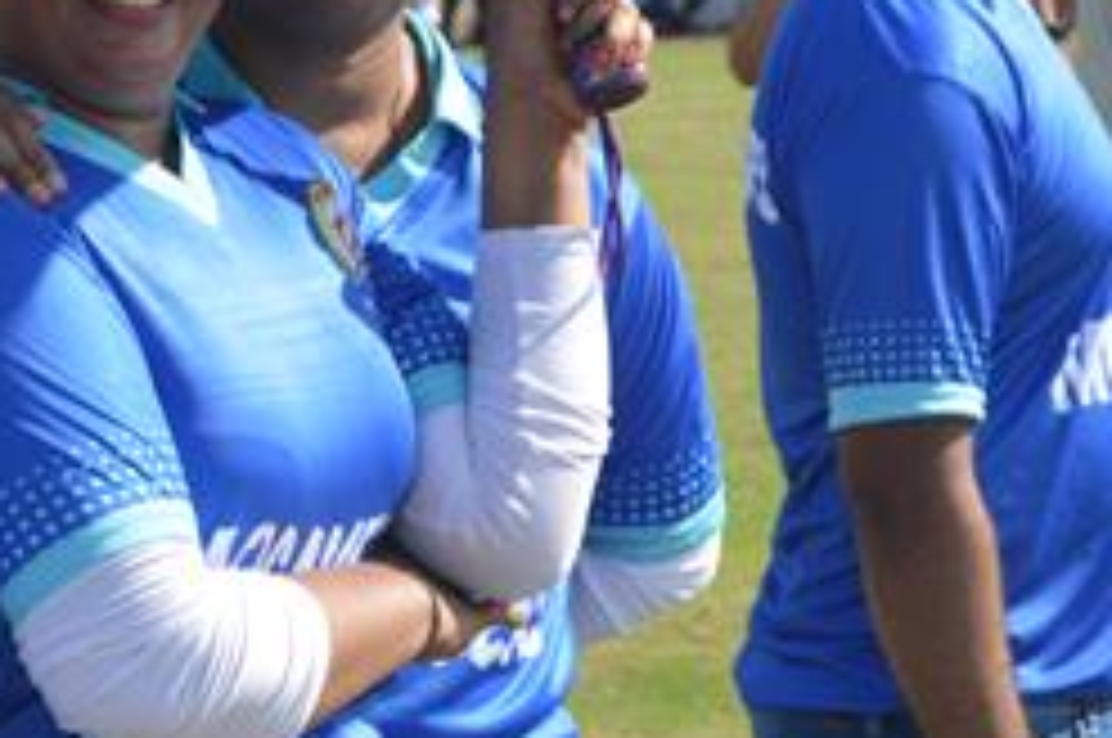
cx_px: 270
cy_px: 45
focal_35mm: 205
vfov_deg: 6.7
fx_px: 6324
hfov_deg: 10.0
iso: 100
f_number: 7.1
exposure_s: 1/200
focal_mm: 52
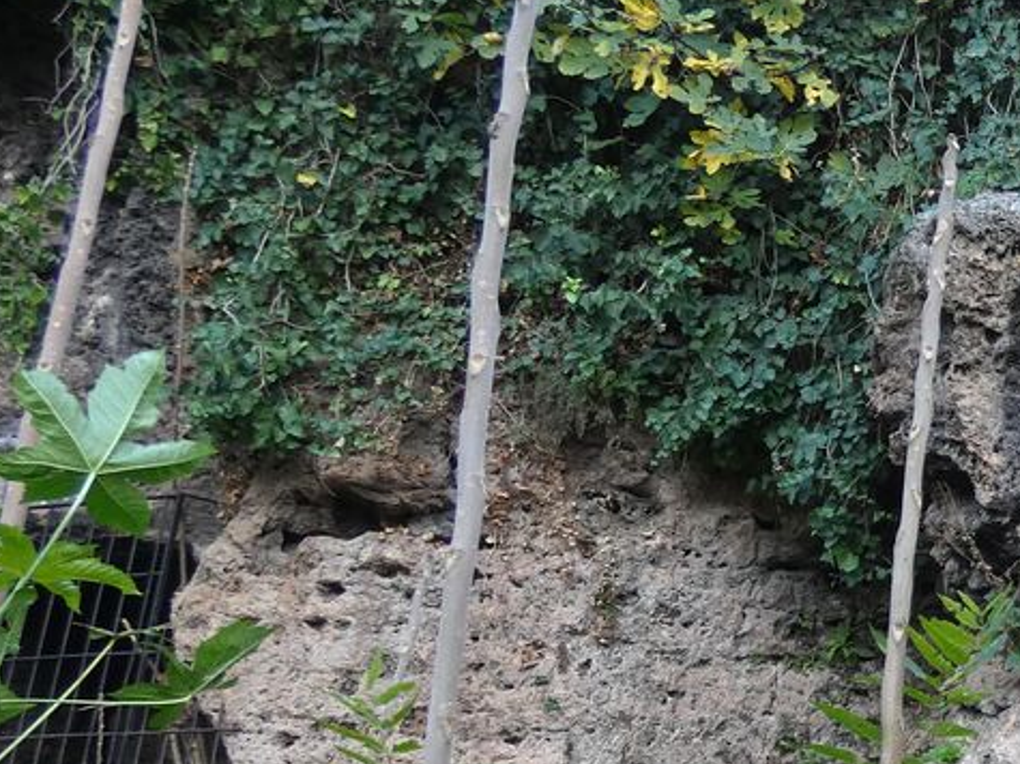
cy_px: 620
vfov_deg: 24.4
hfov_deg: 27.1
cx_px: 1351
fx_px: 1738
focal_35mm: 59
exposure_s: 1/125
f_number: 2.8
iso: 80
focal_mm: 3.6
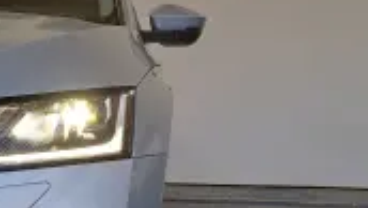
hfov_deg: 35.5
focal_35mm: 57
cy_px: 259
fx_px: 557
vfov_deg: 19.7
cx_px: 77
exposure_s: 1/106
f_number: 1.8
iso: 50
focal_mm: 4.65
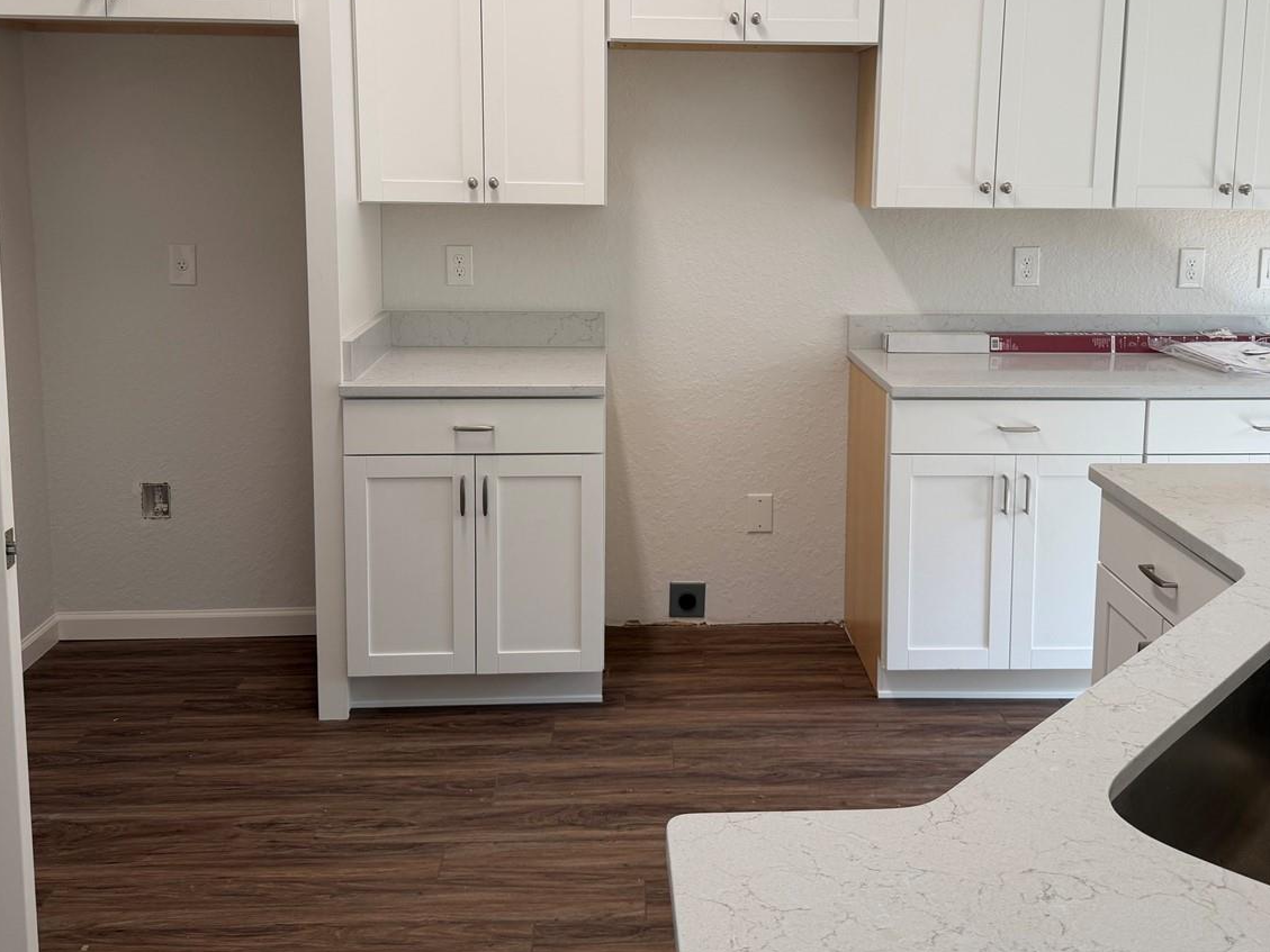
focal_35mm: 34
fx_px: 1248
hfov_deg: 53.9
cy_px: 318
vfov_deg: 41.3
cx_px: 690
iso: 64
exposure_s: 1/120
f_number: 1.78
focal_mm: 6.76
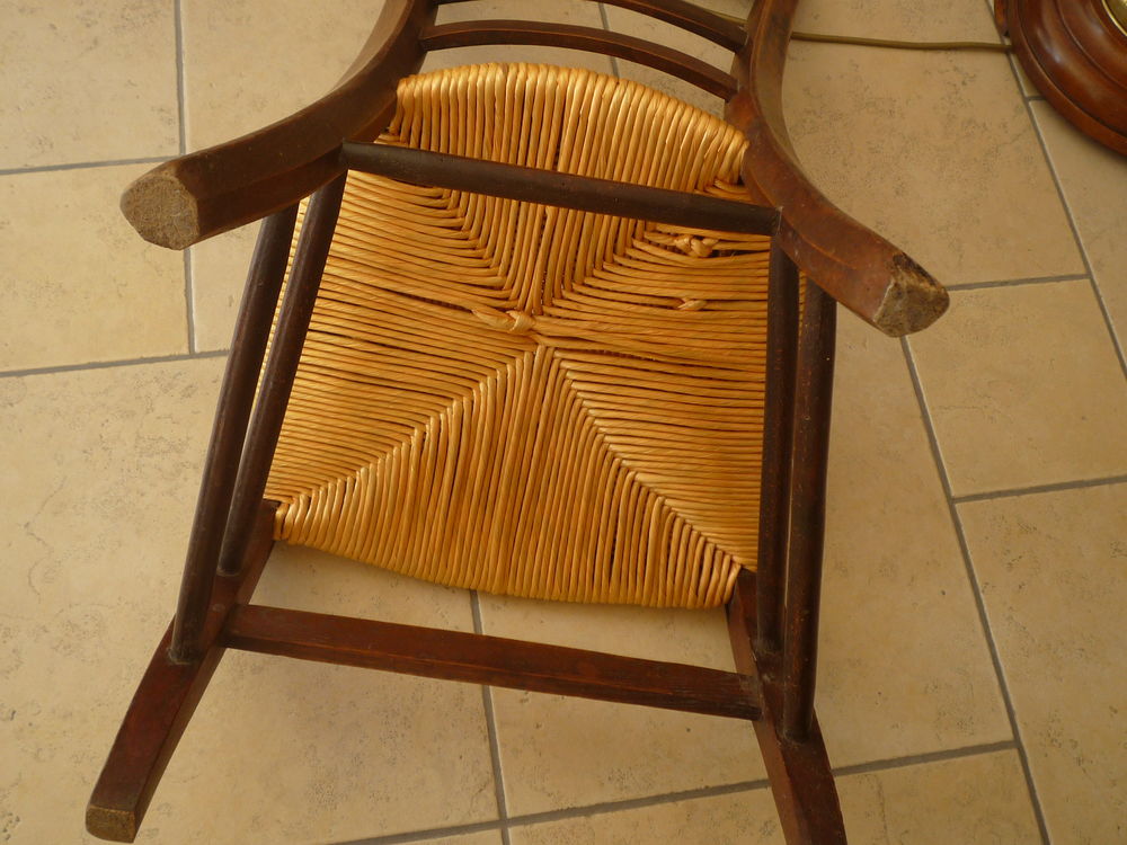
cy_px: 422
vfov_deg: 33.6
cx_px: 564
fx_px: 1400
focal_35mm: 43
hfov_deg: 43.9
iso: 125
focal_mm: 6.3
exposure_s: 1/40
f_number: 3.8
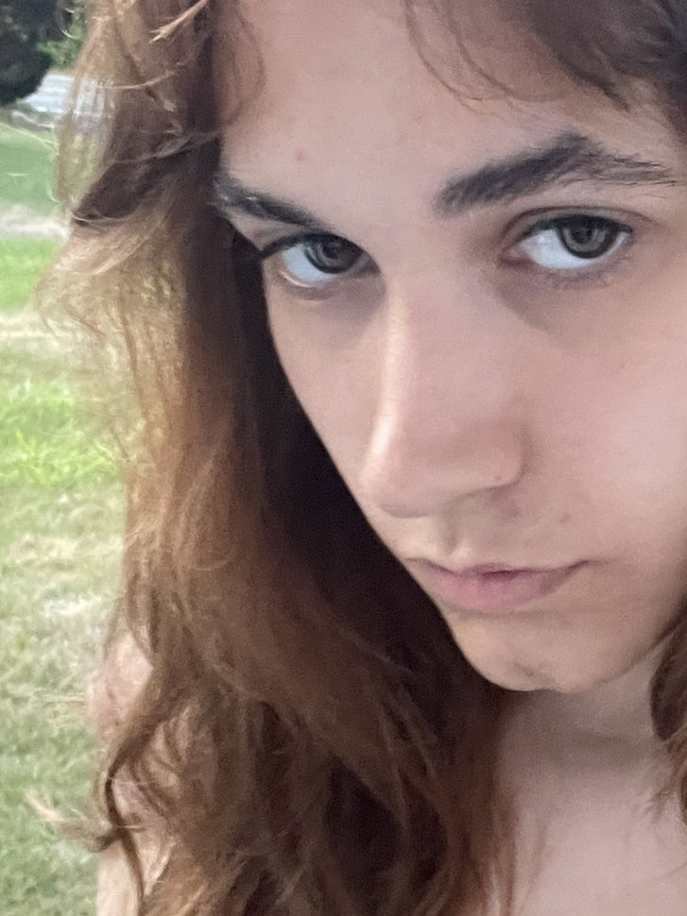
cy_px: 527
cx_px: 643
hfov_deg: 21.6
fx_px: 1747
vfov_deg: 29.4
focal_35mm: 66
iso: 500
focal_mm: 2.71
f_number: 2.2
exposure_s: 1/30
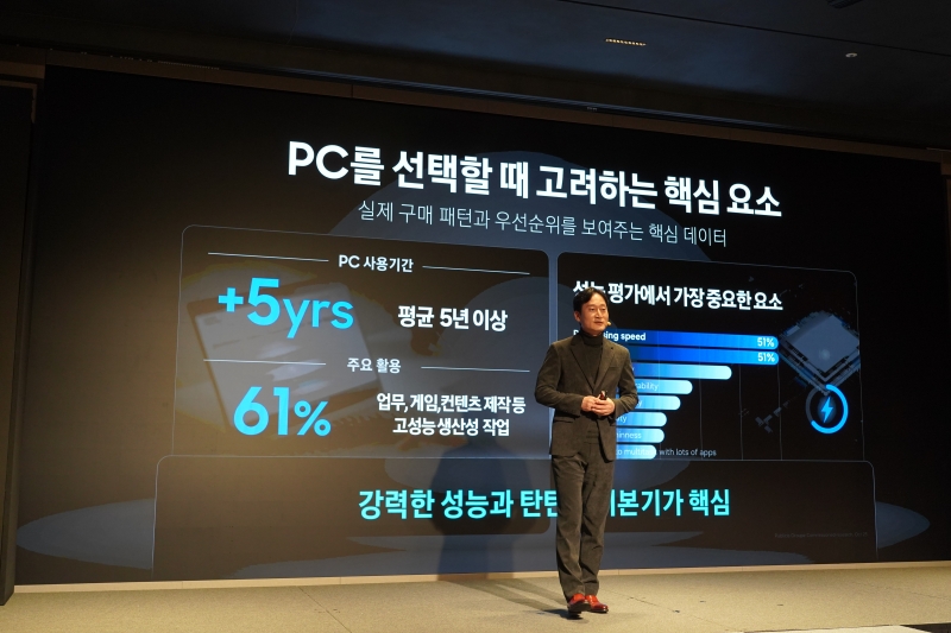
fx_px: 1030
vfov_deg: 34.2
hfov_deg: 49.6
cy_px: 316
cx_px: 476
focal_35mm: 39
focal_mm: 39
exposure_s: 1/160
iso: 2500
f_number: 5
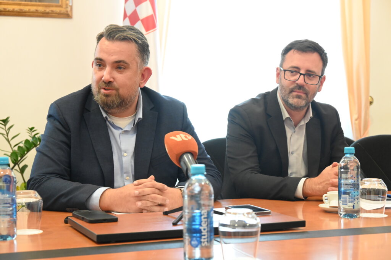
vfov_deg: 20.3
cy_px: 130
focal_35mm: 67
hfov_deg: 30.1
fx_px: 727
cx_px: 196
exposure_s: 1/80
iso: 9000
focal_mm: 67
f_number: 6
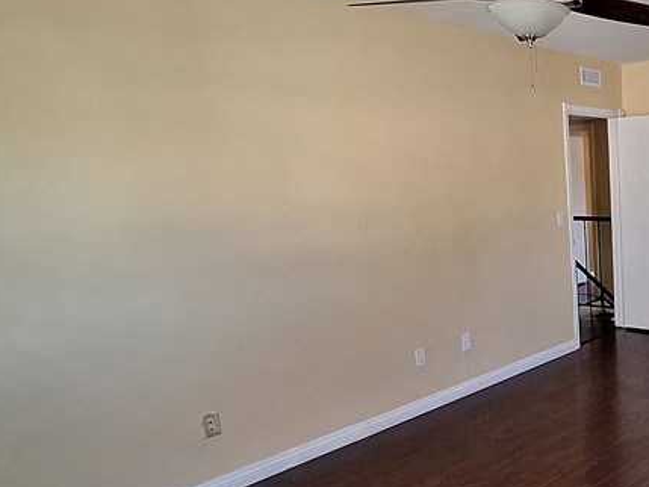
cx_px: 670
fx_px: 581
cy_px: 302
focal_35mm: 31
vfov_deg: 45.1
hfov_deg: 47.0
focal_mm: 1.74
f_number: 2.2
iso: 160
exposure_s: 1/50
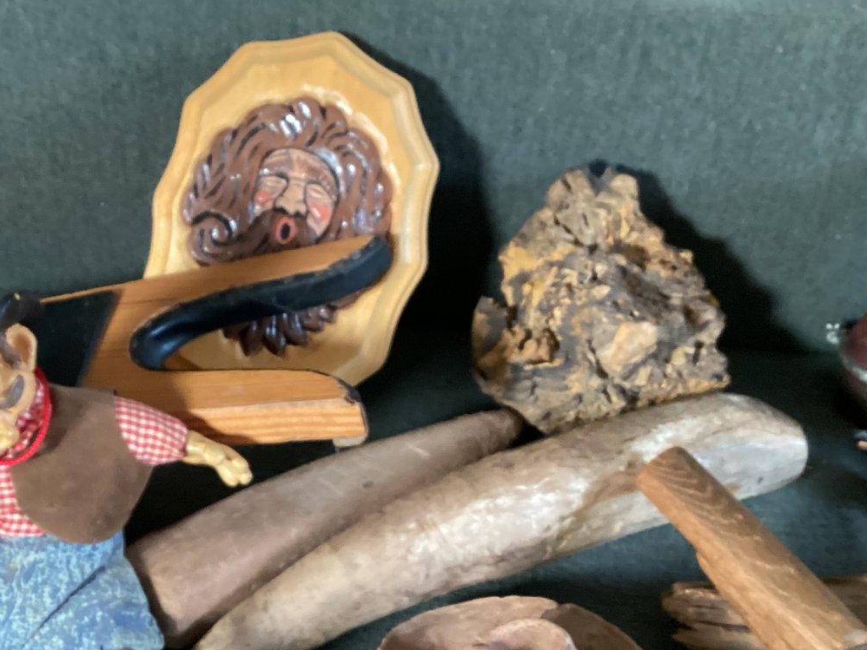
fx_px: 1177
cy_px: 419
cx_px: 307
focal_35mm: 47
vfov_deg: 30.7
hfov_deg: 40.0
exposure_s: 1/33
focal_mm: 3.3
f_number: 2.4
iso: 320
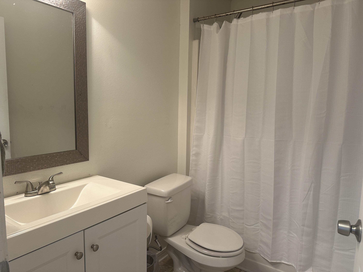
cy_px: 136
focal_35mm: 24
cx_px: 182
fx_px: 252
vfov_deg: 56.8
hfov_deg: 71.6
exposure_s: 1/60
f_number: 1.78
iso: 125
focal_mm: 6.86
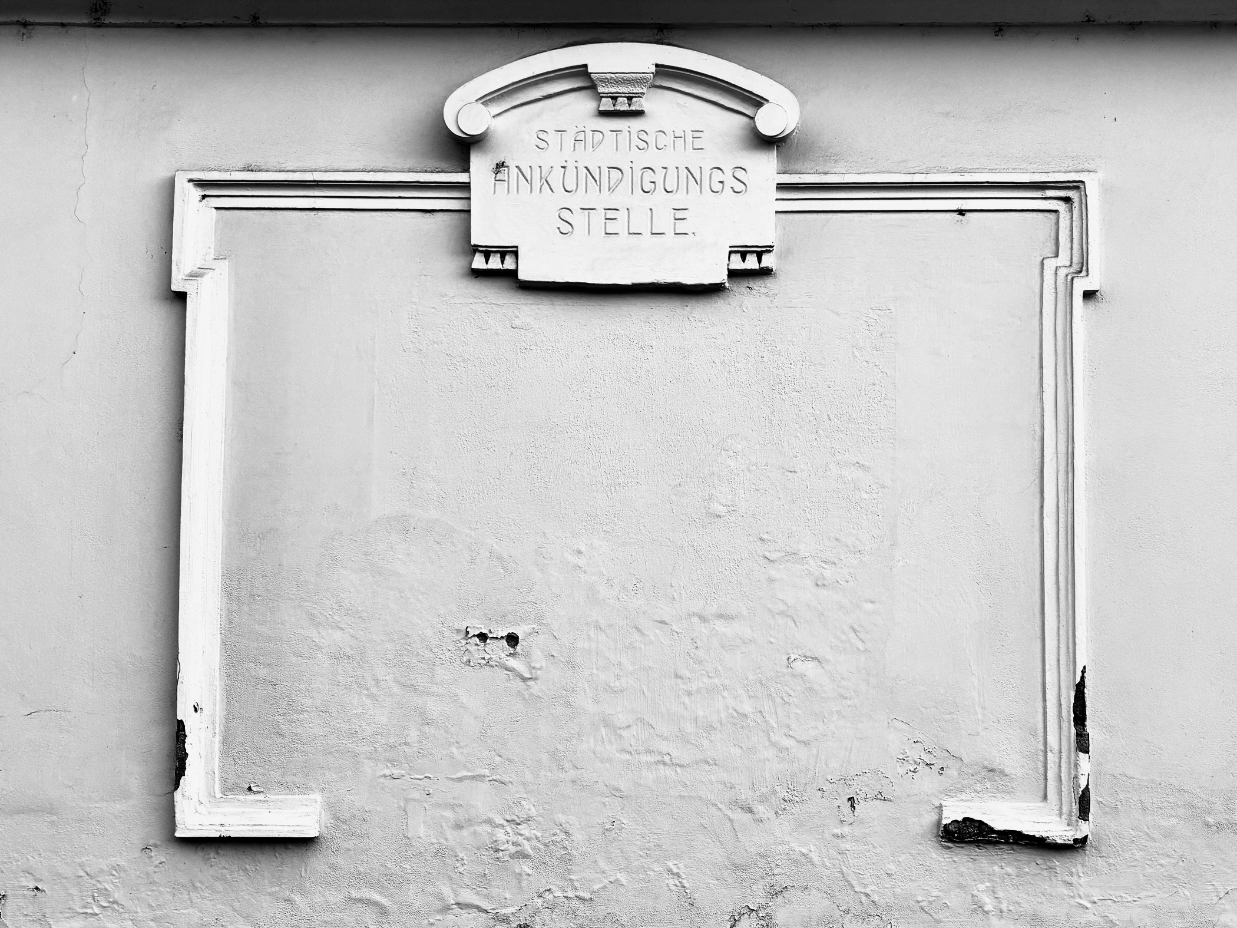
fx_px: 929
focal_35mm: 26
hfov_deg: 67.3
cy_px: 464
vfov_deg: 53.1
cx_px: 618
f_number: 1.6
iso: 64
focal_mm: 5.96
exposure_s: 1/121
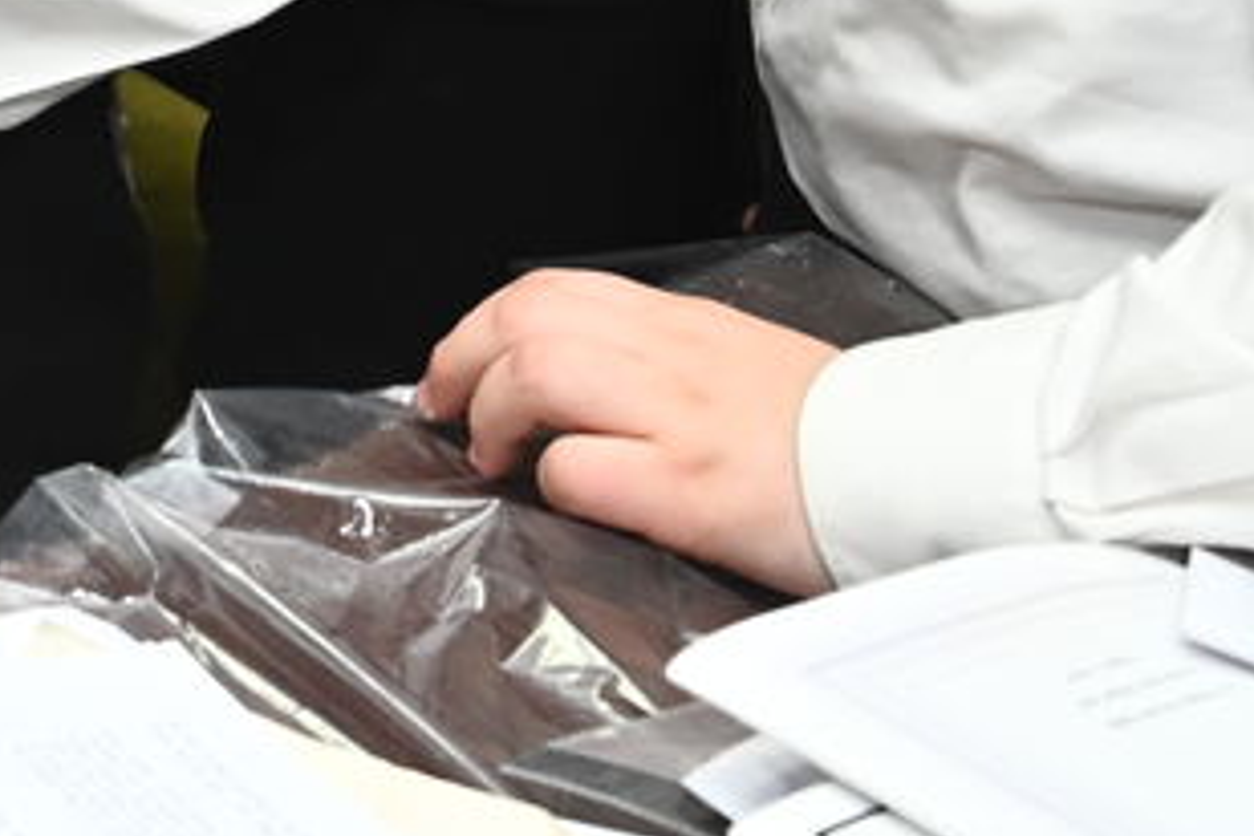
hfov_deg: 13.2
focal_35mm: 136
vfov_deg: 9.3
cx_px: -1157
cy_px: -958
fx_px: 4737
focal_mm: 30
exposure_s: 1/200
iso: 2000
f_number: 6.3
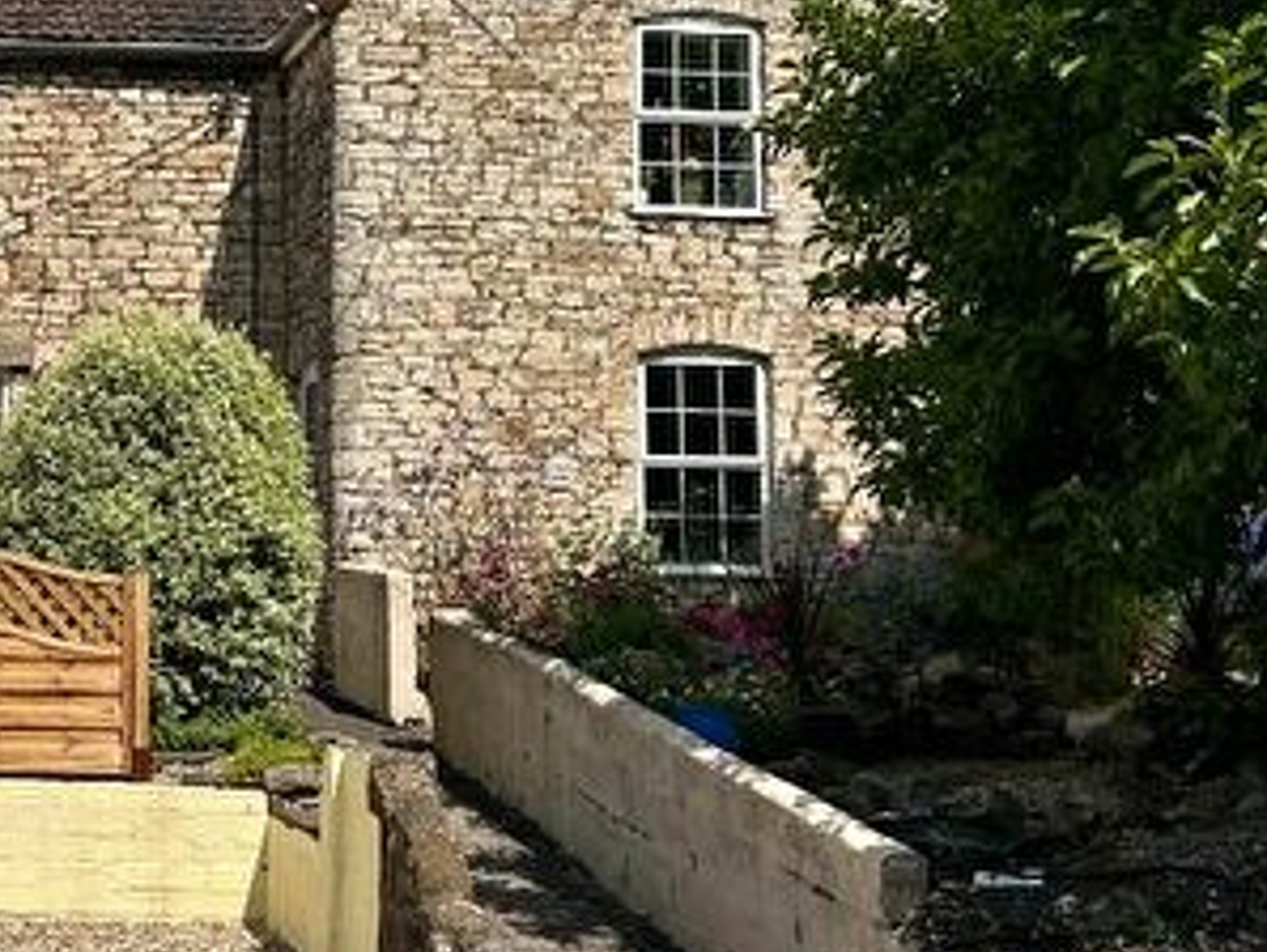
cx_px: -9
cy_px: 359
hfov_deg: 29.5
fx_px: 2234
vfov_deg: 24.0
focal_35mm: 61
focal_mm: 5.7
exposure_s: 1/8000
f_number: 1.5
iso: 50
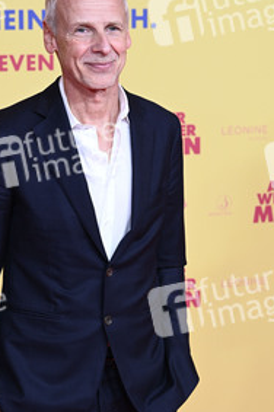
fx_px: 1213
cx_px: 90
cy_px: 230
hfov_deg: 12.9
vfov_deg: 19.3
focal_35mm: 106
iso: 500
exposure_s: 1/160
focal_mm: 75
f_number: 5.6
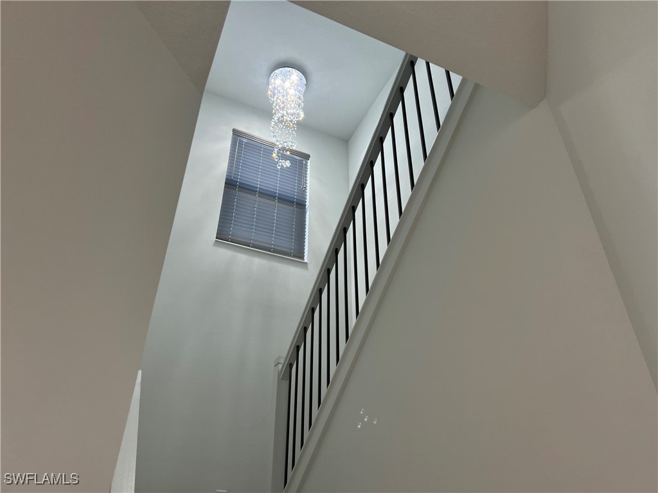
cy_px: 246
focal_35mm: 26
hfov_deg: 67.3
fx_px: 494
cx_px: 329
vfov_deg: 53.1
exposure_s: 1/124
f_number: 1.5
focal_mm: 5.7
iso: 64
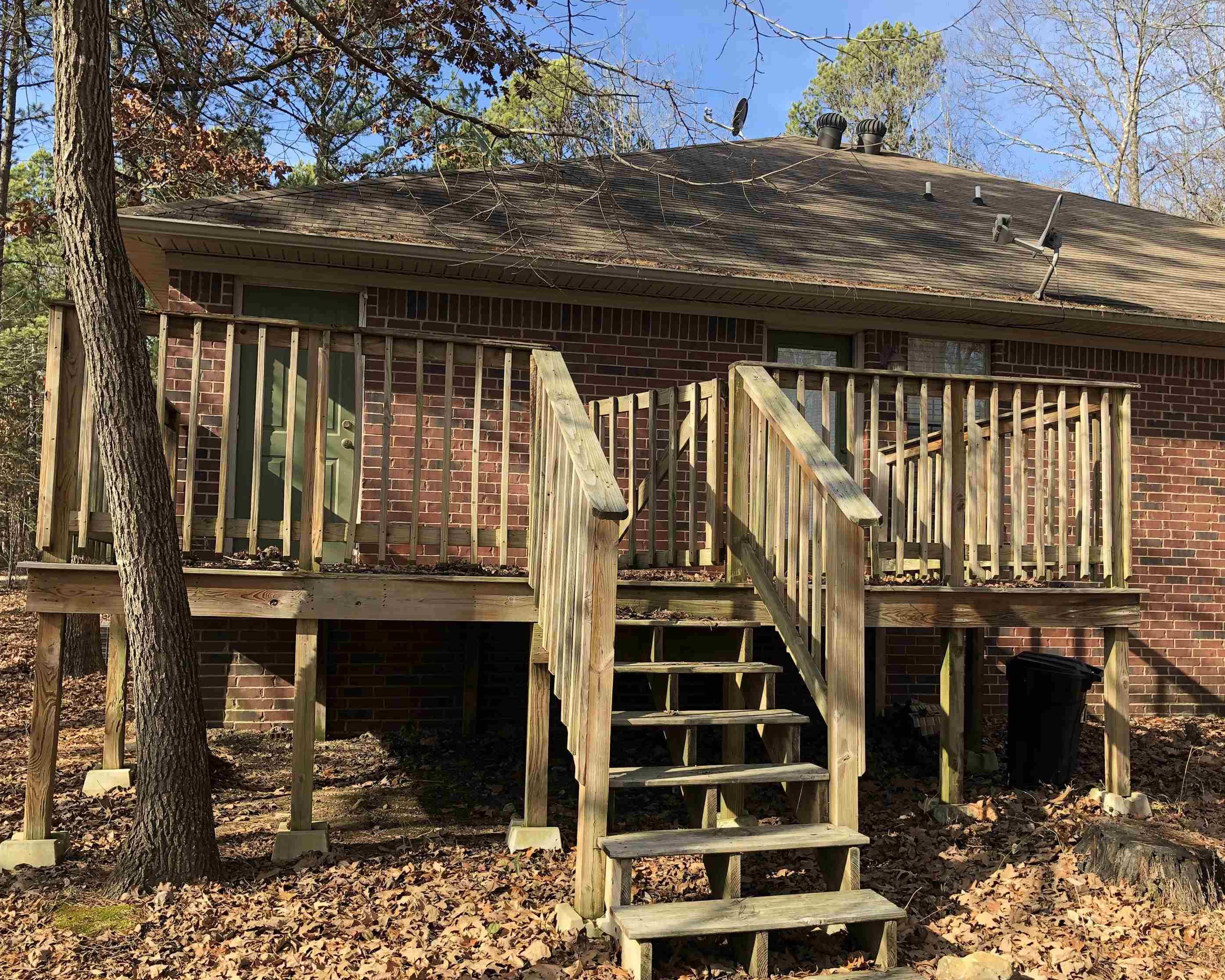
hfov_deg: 58.7
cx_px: 645
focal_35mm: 30
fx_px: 1088
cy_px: 499
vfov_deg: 48.5
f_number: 1.8
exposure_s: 1/358
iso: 20
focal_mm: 4
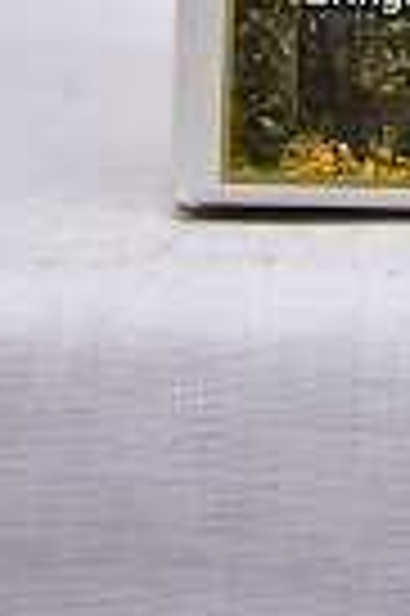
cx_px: 671
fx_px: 4264
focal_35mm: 249
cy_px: -418
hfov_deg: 5.4
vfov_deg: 8.0
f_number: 4.5
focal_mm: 65
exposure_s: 1/125
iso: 1600
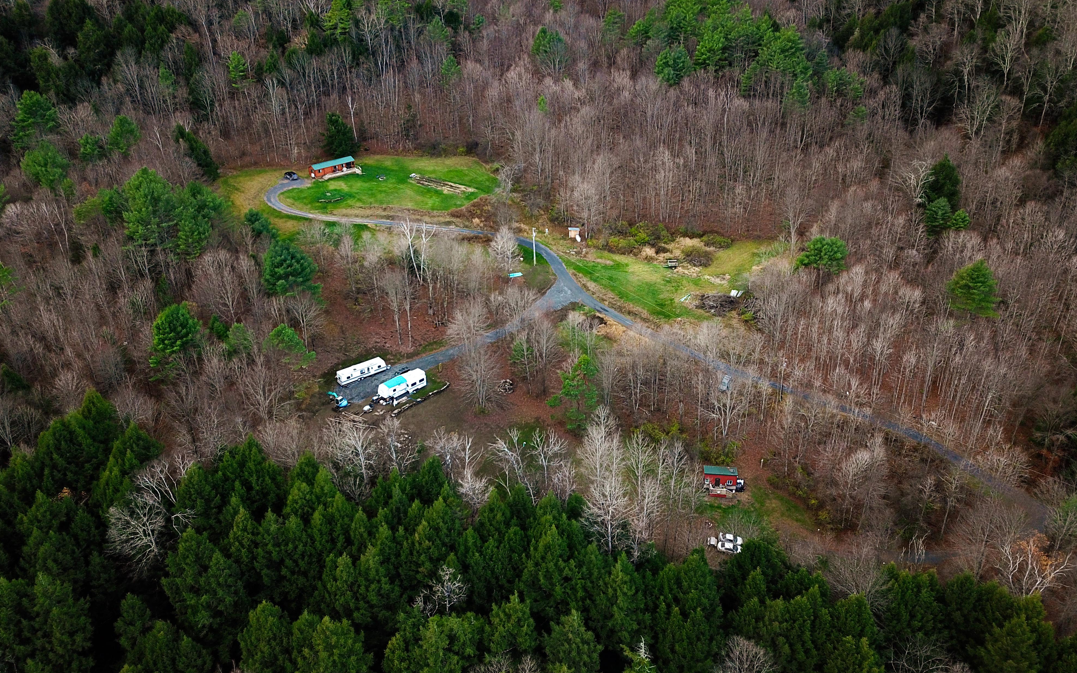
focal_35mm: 28
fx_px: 822
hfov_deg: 66.5
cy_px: 307
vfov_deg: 44.5
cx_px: 538
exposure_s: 1/250
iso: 100
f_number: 2.2
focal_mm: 4.73
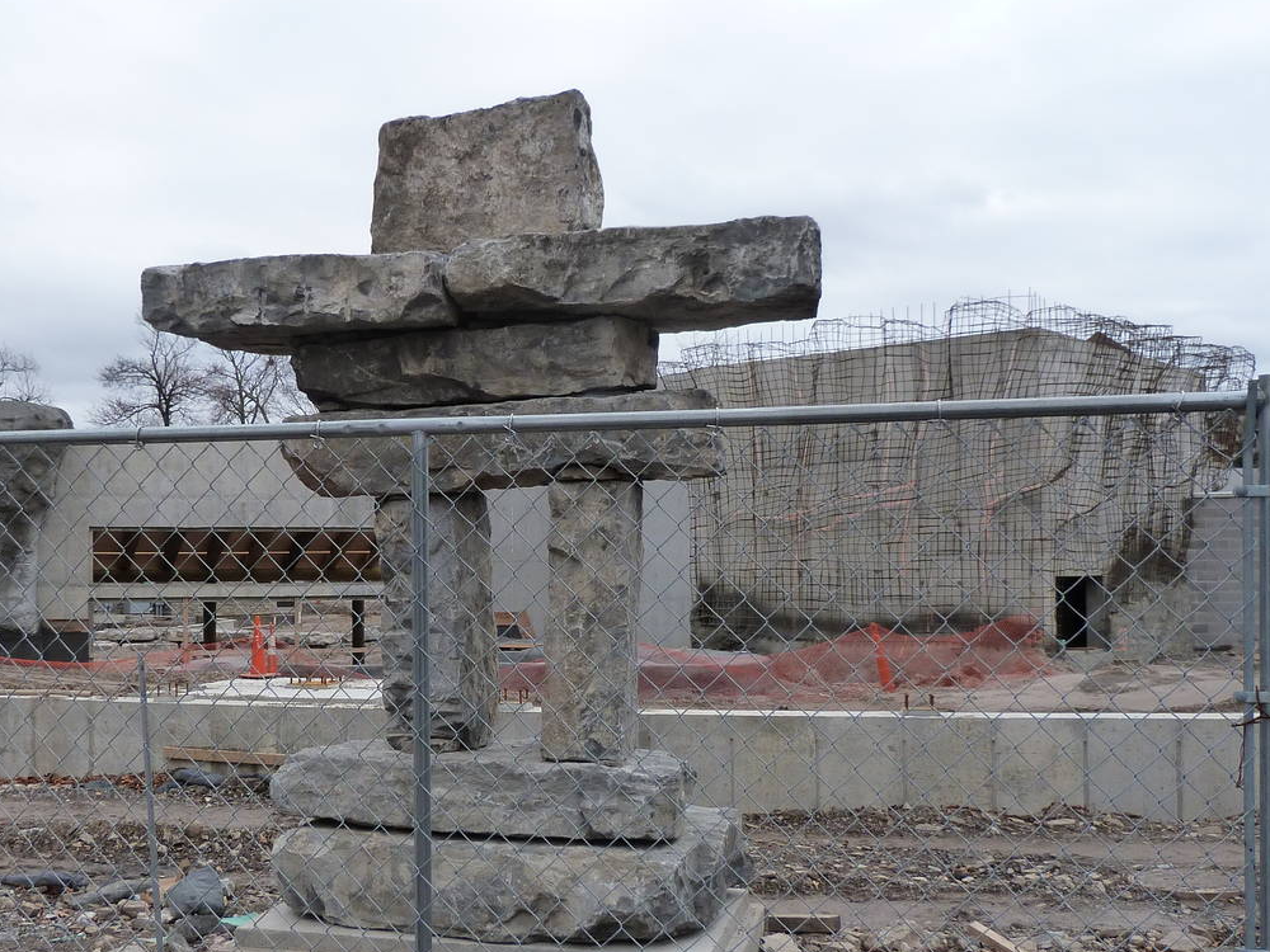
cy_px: 561
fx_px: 1468
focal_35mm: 40
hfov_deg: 46.3
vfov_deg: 35.9
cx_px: 462
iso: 125
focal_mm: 4.5
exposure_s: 1/200
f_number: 4
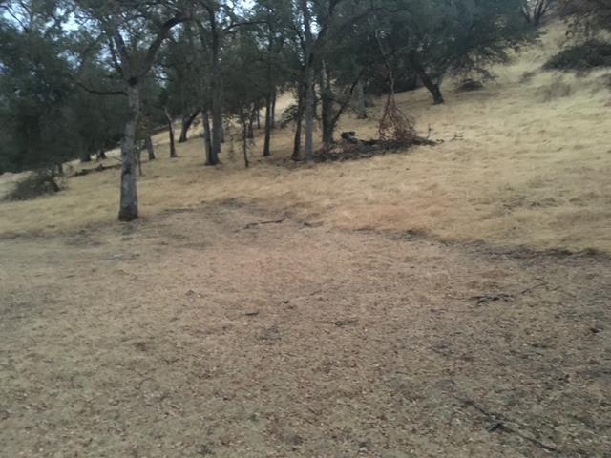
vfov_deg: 48.2
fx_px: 512
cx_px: 306
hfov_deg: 61.7
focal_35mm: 29
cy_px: 229
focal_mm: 4.15
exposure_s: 1/15
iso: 500
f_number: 2.2
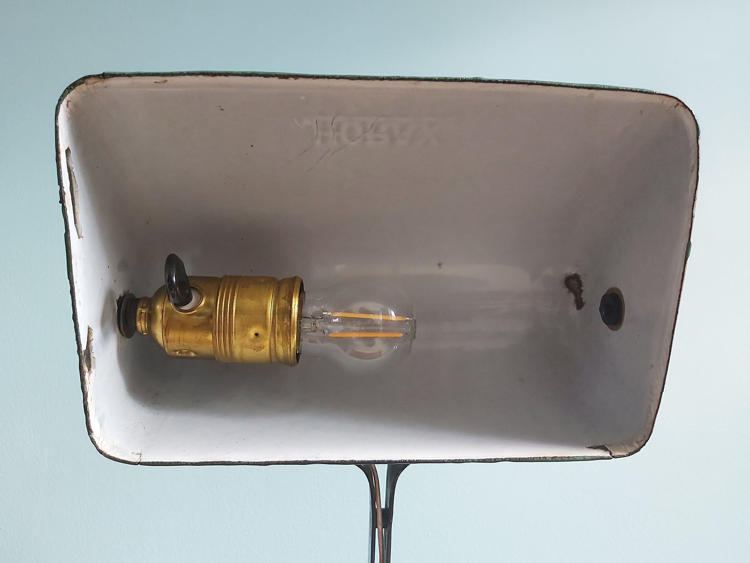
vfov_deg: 53.1
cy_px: 282
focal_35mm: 26
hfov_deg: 67.3
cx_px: 375
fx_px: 563
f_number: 1.7
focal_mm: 3.92
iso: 250
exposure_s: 1/50
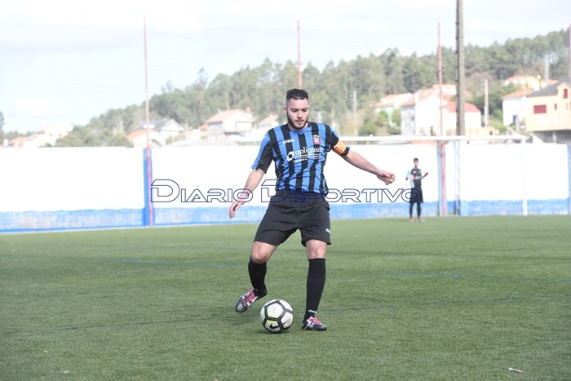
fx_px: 1777
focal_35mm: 112
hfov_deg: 18.3
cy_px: 190
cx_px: 286
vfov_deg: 12.2
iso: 800
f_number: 7.1
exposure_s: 1/1250
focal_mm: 112
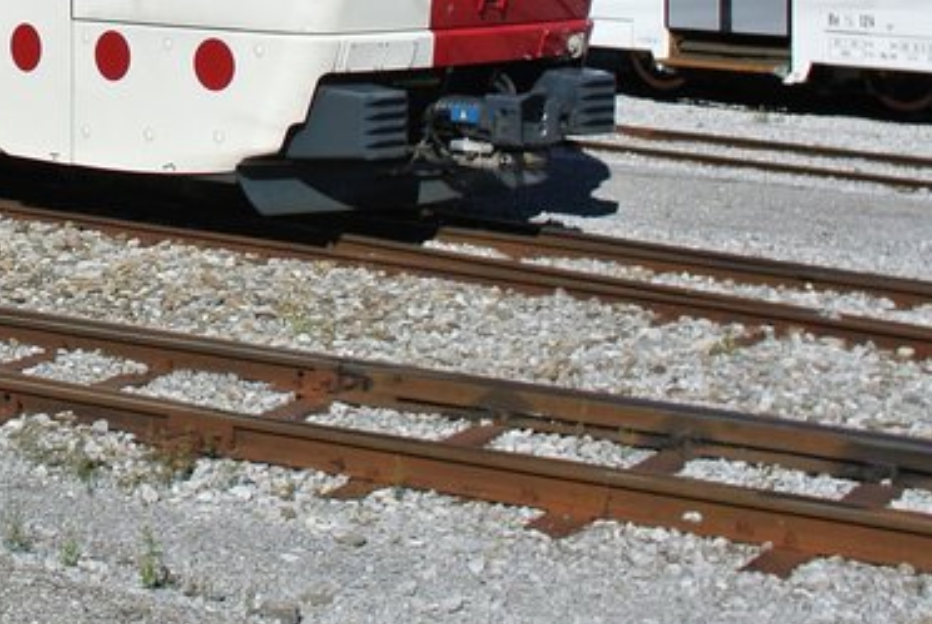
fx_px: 2255
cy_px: -96
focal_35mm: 87
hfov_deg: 21.7
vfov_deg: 15.3
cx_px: -168
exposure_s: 1/1000
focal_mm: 10
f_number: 5
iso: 100
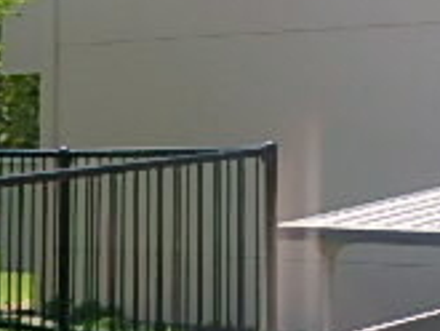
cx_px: 795
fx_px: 1526
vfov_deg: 11.8
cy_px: -171
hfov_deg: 14.4
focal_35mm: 120
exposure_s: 1/500
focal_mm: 5.6
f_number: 4.7
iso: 125
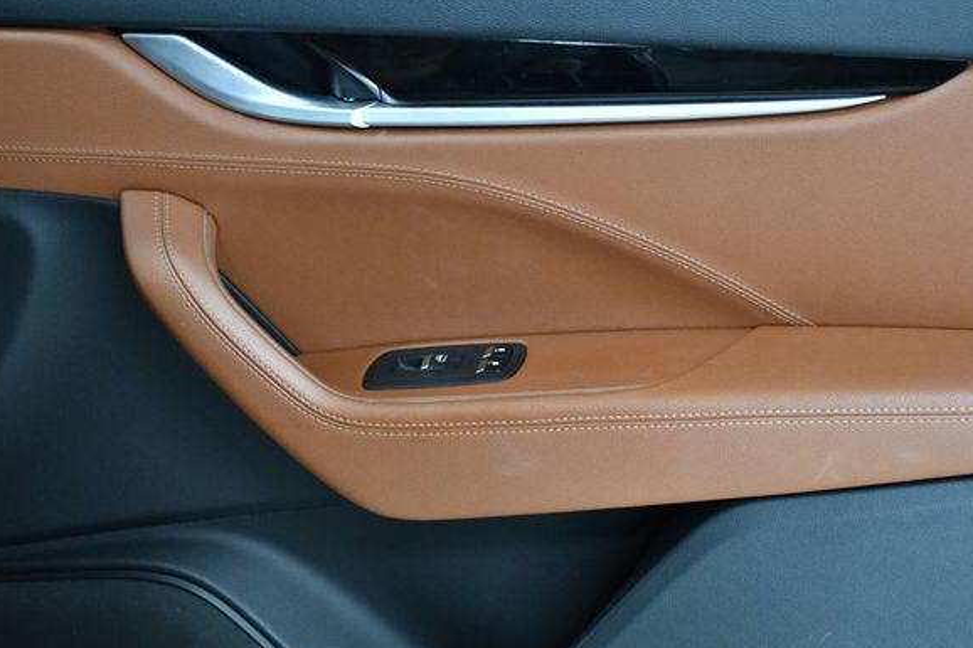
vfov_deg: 16.4
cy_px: 347
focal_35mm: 83
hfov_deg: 24.5
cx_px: 502
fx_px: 2243
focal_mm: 50
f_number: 5.6
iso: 2500
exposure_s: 1/125
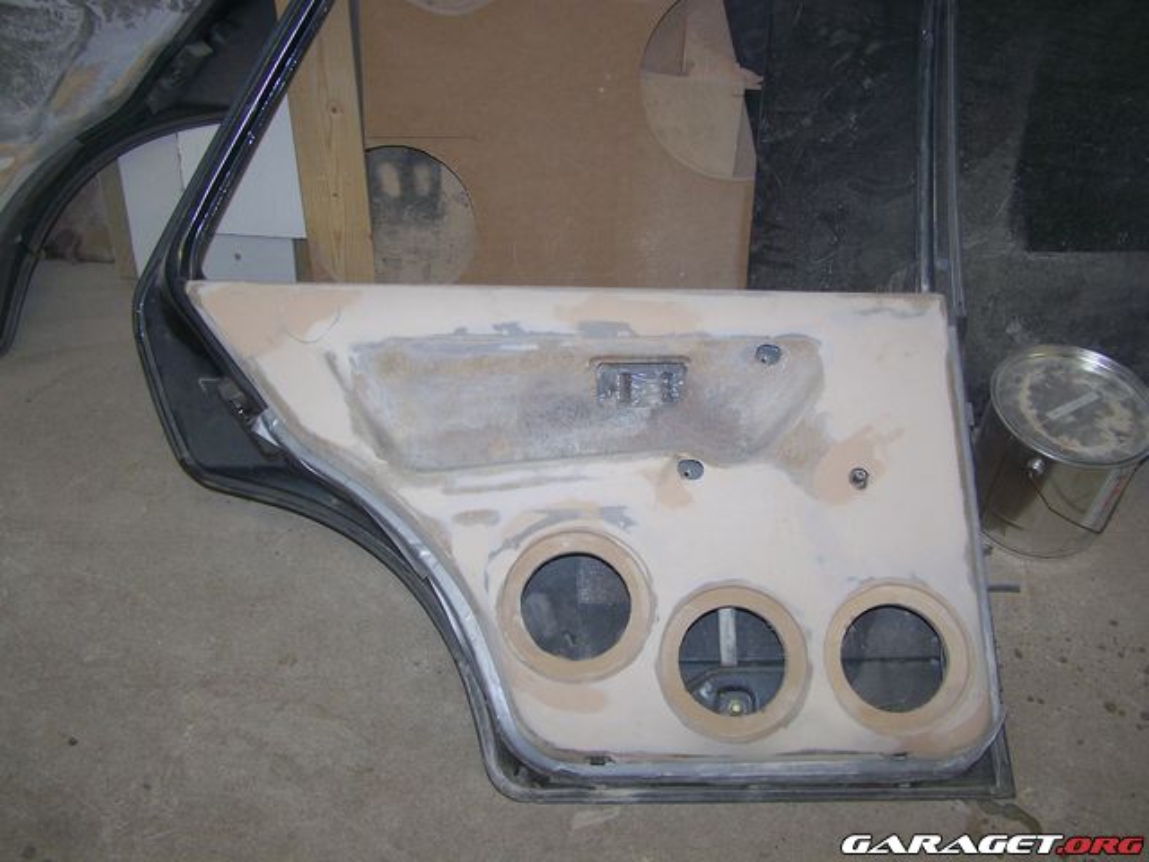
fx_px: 1261
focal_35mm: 38
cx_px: 574
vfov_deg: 37.7
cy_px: 431
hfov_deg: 49.0
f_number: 2.8
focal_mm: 6.3
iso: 80
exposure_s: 1/60
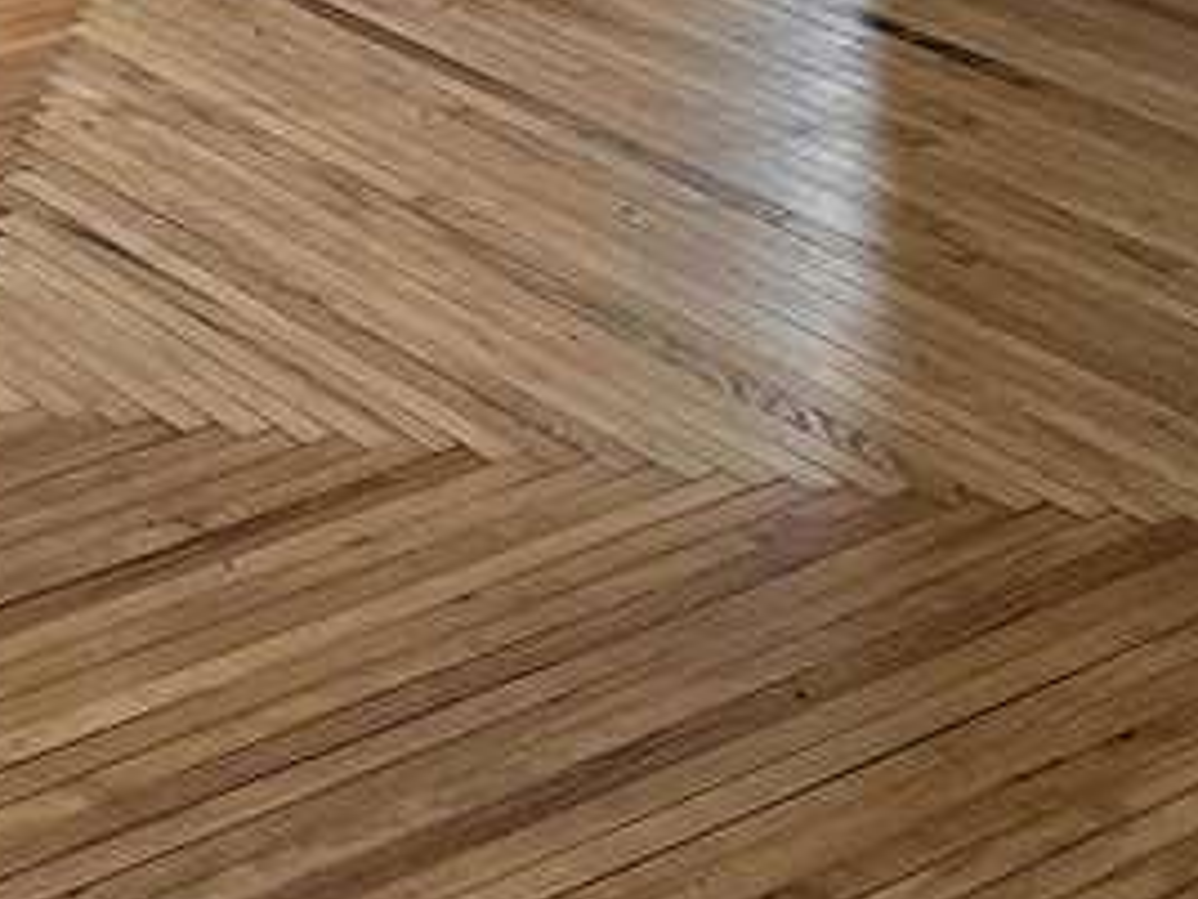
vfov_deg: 12.2
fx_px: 3807
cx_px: -210
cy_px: -769
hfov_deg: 17.1
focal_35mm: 110
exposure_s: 1/120
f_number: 1.7
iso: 250
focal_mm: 6.3
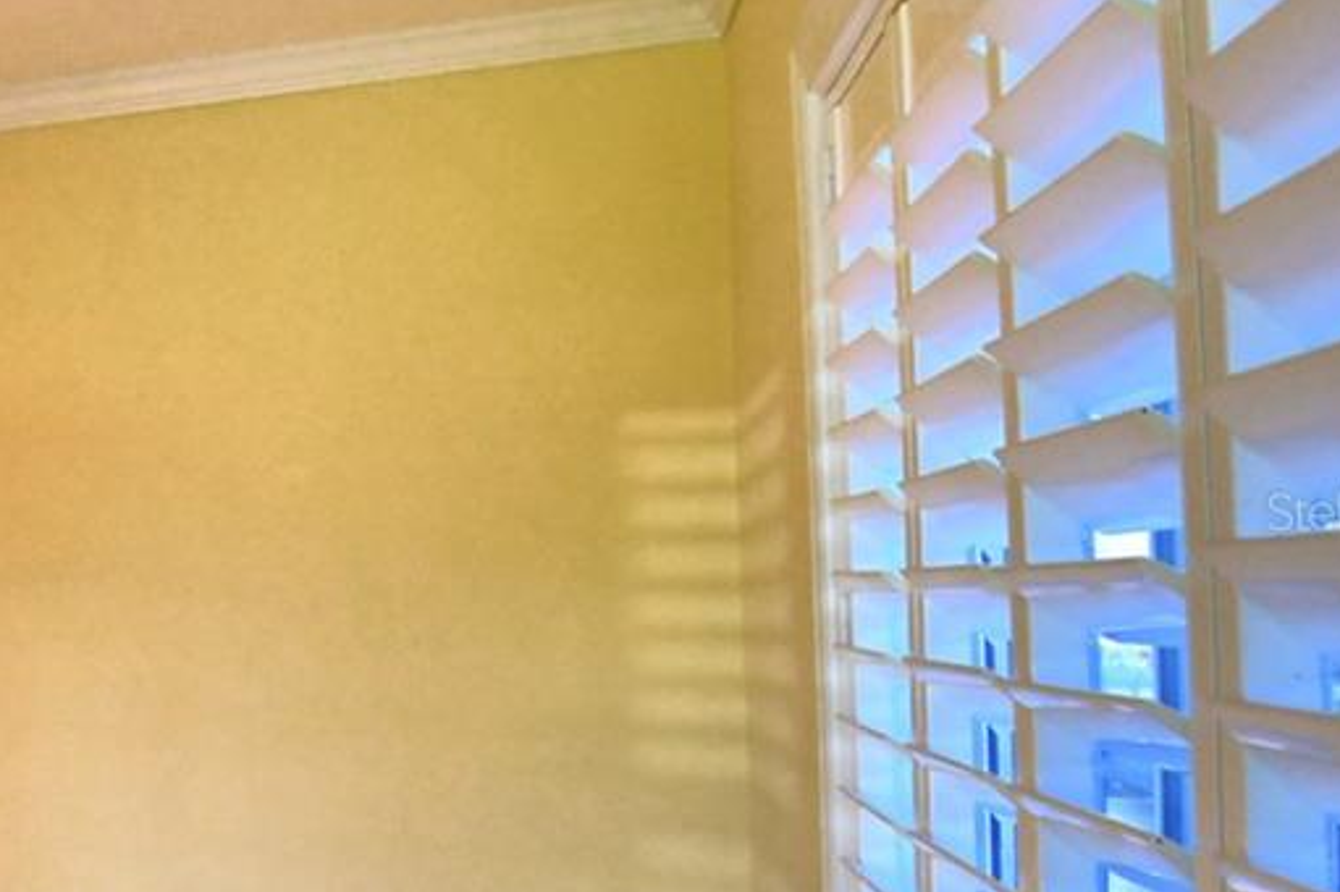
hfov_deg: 29.1
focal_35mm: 47
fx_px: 1748
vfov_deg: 28.6
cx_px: -598
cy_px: 512
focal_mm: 10
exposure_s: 1/30
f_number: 4.5
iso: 640
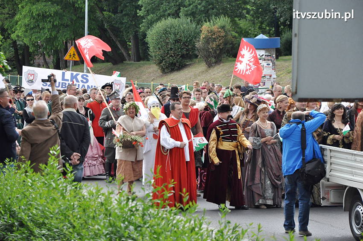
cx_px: 182
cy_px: 120
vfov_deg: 8.7
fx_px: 1587
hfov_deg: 13.1
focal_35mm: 158
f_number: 7.1
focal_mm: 105
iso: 1250
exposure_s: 1/800
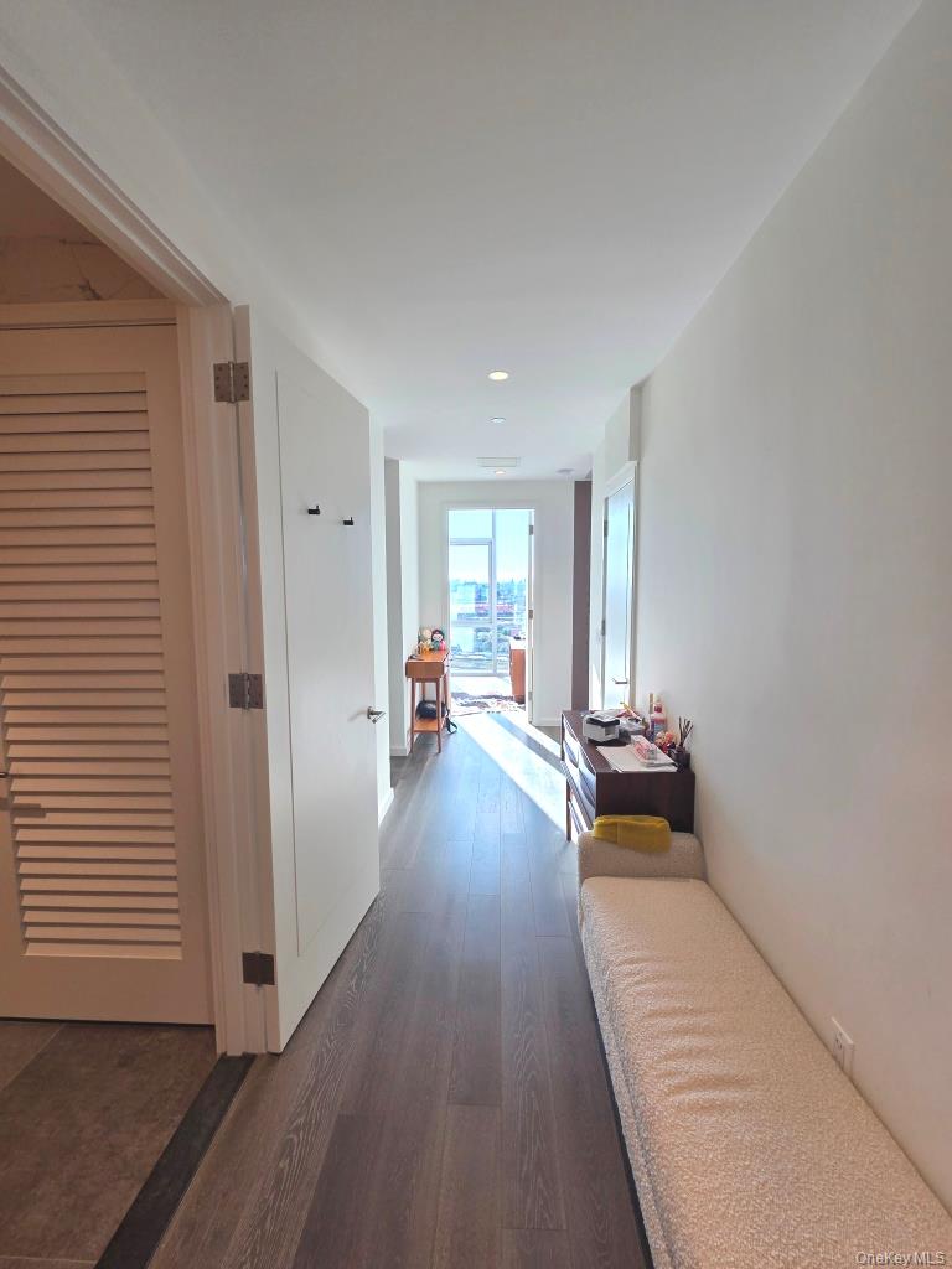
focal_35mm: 13
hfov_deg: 89.9
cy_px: 634
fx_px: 477
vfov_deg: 106.2
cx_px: 476
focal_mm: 2.2
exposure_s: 1/120
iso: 64
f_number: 2.2
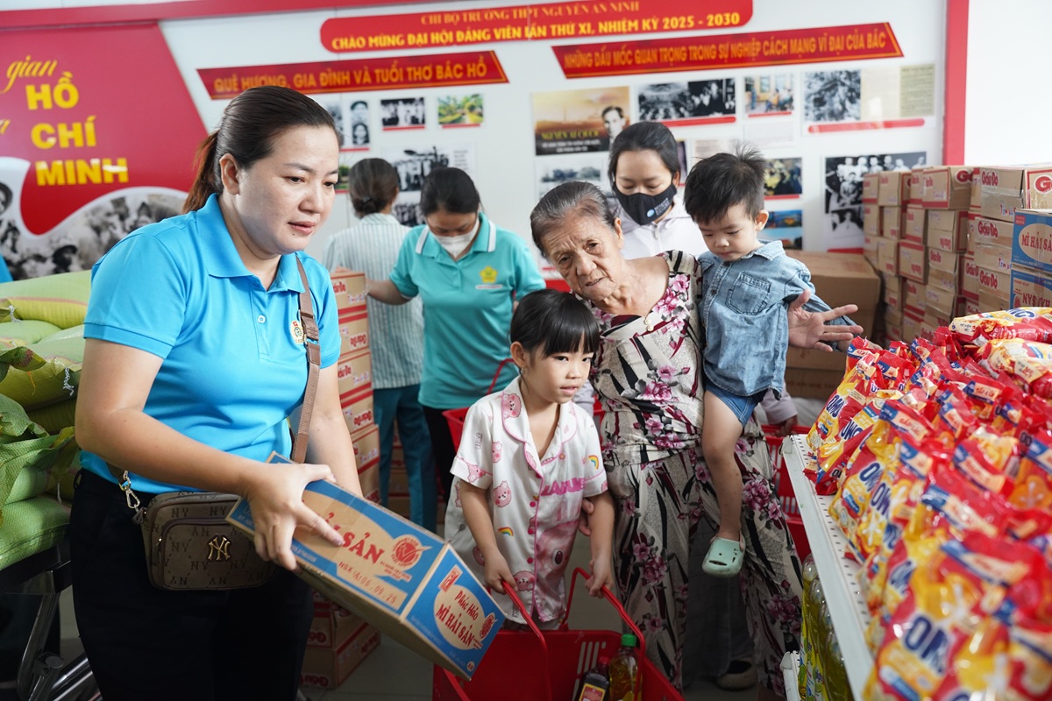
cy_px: 350
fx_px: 993
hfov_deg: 55.8
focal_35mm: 34
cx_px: 526
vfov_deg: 38.9
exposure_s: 1/125
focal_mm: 34
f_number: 3.5
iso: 2000
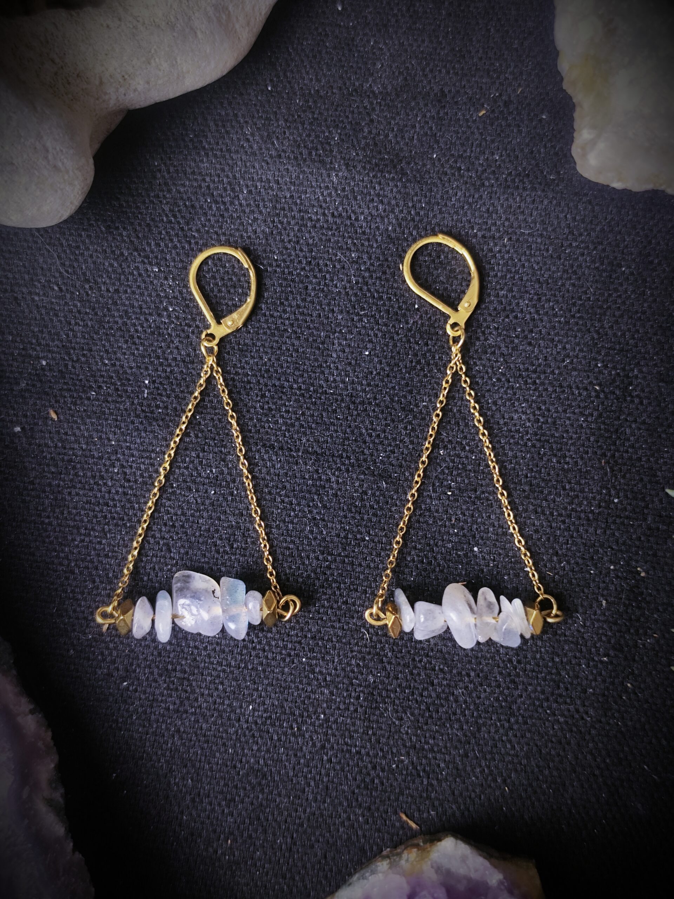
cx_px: 337
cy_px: 450
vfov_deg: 41.2
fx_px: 1194
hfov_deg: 31.5
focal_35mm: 46
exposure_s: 1/25
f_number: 1.65
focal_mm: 6.19
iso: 125
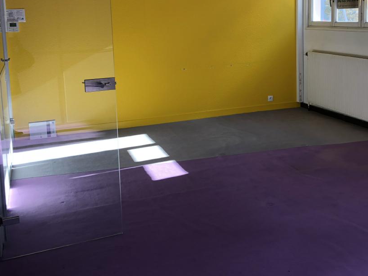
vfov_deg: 32.4
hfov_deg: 42.5
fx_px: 468
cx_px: 238
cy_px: 76
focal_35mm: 44
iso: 25
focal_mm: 3.99
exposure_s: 1/120
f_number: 1.8
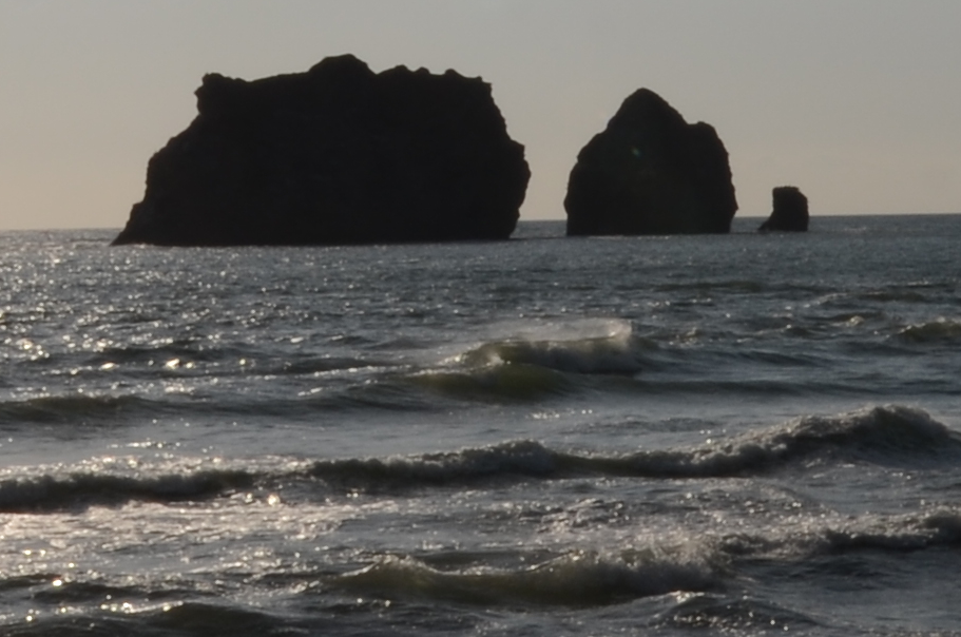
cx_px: 761
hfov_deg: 14.0
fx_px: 3891
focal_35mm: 146
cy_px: 340
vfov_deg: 9.4
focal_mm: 18
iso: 100
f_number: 22
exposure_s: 1/250
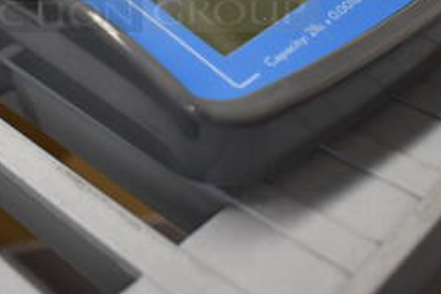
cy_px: -63
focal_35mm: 67
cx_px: 122
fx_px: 821
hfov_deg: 29.7
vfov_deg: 19.1
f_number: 4
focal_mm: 18
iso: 800
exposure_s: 1/60
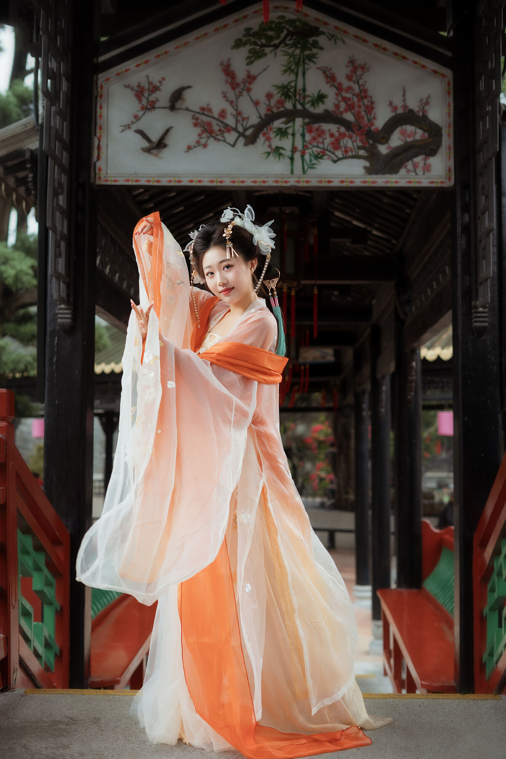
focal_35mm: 50
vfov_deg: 39.6
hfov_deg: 27.0
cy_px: 380
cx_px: 253
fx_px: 1054
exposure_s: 1/125
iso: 500
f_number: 2.8
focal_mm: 50
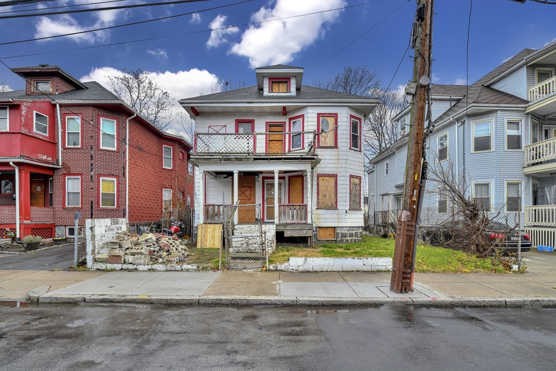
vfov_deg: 77.3
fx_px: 232
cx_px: 278
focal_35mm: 15
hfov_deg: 100.4
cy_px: 186
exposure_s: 1/30
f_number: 10
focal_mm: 15
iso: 200
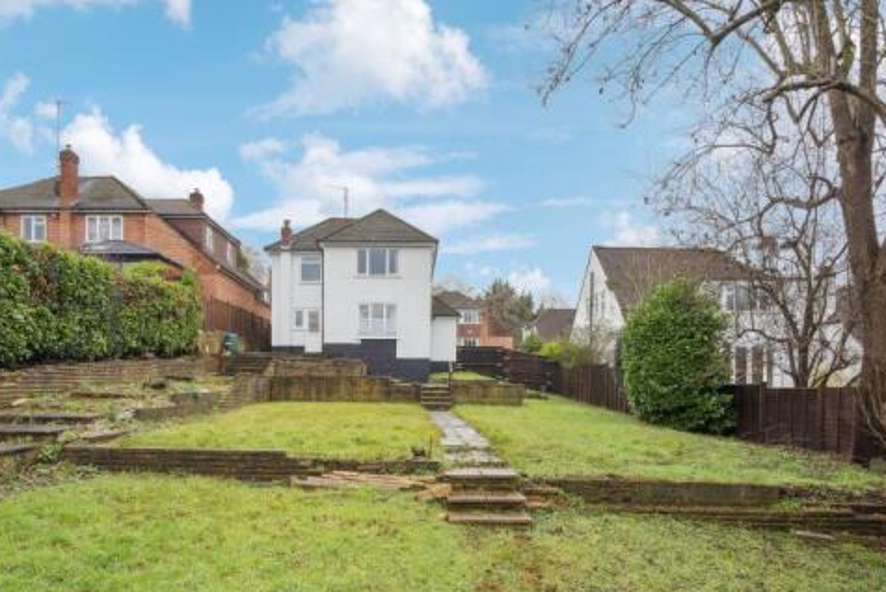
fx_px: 542
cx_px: 405
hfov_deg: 78.4
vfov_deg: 56.1
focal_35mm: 22
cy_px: 392
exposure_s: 1/60
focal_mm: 16
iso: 250
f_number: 8
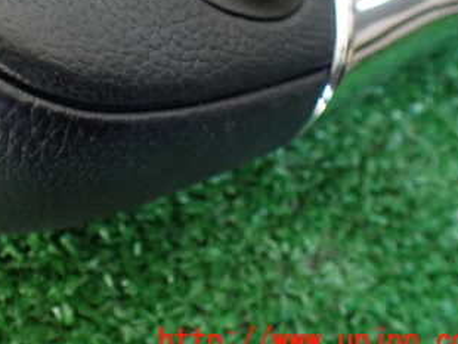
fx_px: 768
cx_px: 49
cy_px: 28
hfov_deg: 31.7
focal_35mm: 58
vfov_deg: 24.5
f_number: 2.3
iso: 800
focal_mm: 5.4
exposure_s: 1/60
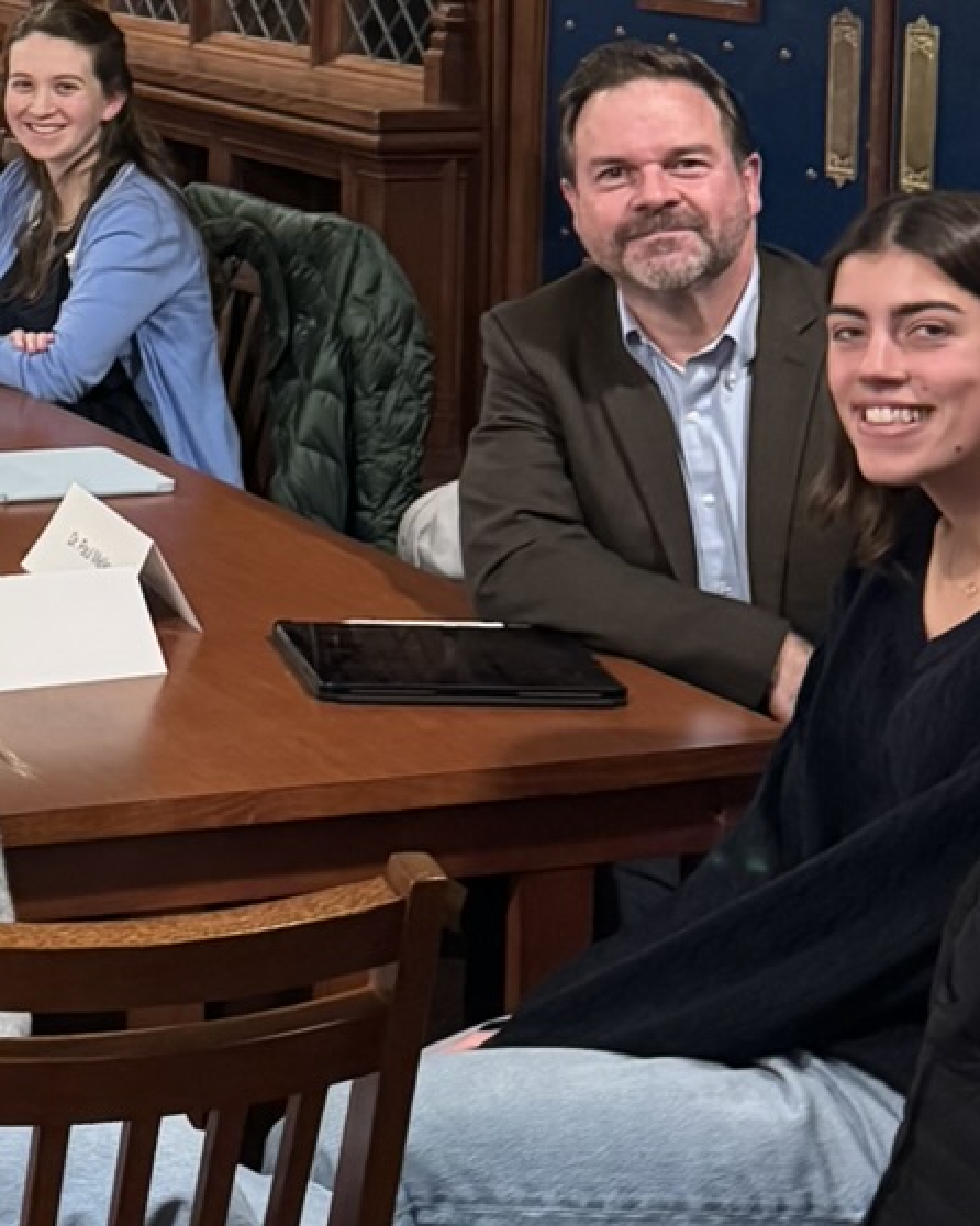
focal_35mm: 86
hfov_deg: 16.0
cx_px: -600
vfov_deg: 21.4
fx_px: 3120
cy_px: -35
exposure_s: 1/40
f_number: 1.78
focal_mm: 6.76
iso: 800
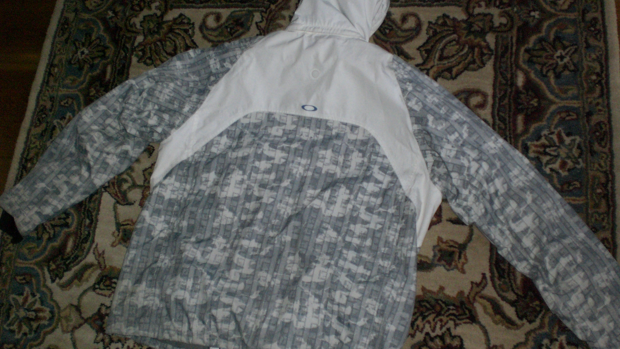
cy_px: 156
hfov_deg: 48.4
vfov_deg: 28.3
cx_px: 312
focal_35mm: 42
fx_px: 690
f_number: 3.1
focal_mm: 6.3
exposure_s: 1/30
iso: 200
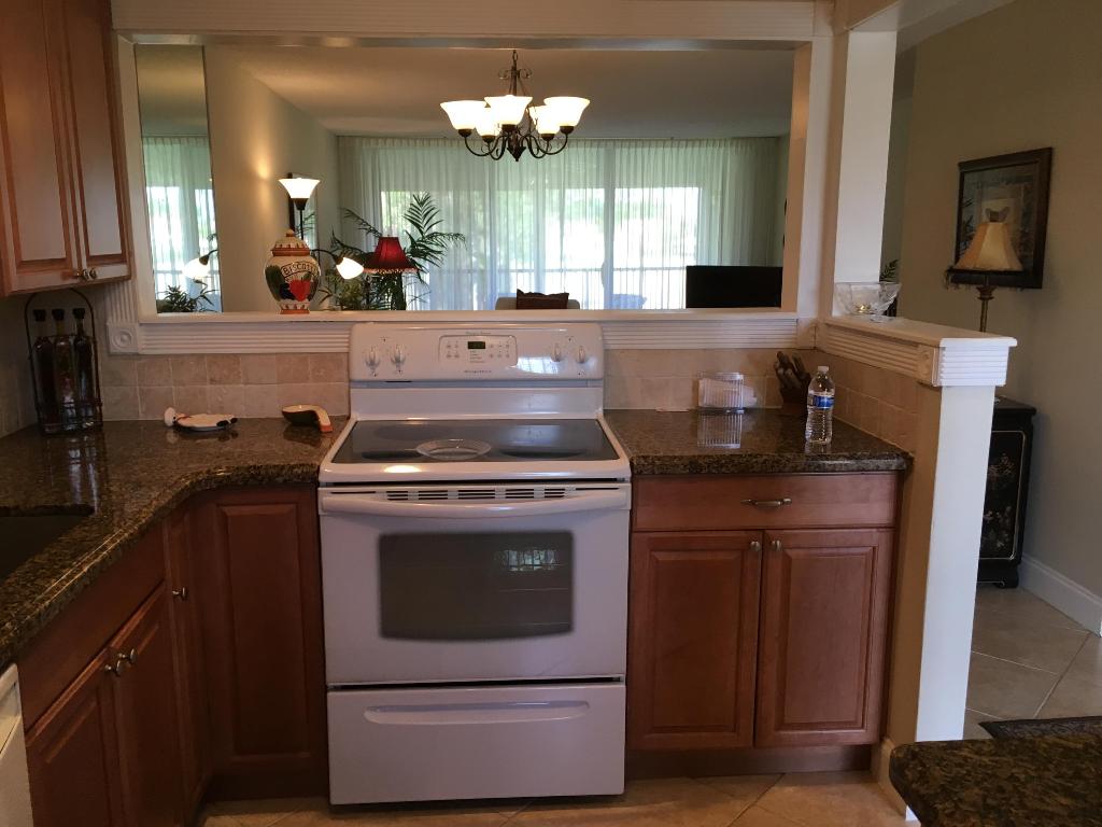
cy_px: 414
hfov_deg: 61.7
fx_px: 923
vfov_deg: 48.2
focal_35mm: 29
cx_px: 551
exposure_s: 1/30
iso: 32
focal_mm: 4.15
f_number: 2.2
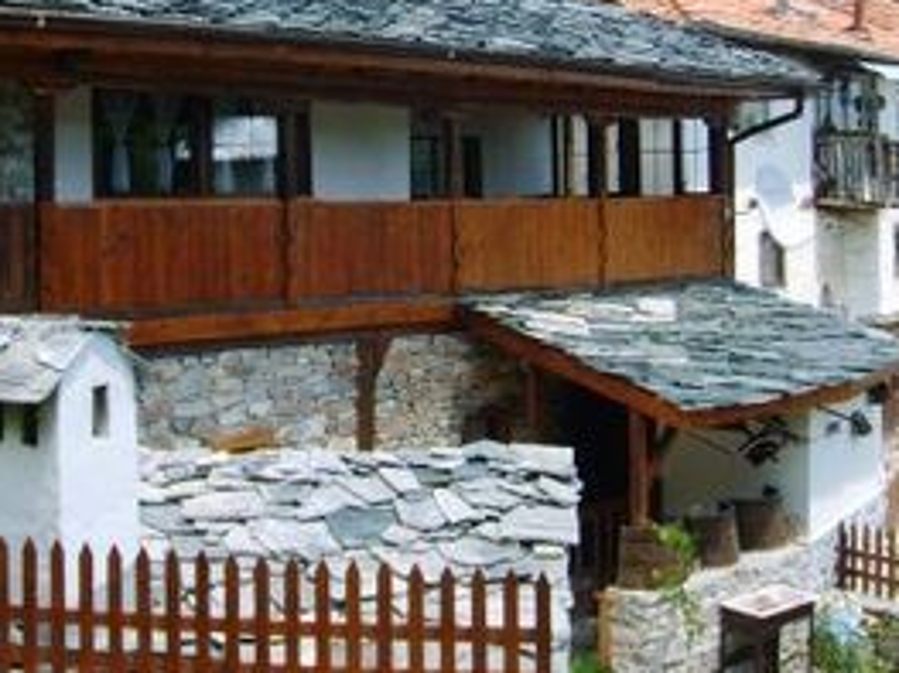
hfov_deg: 38.8
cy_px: 243
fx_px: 1272
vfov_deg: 29.5
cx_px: 379
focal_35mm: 49
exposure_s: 1/250
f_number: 2.8
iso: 50
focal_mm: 5.8
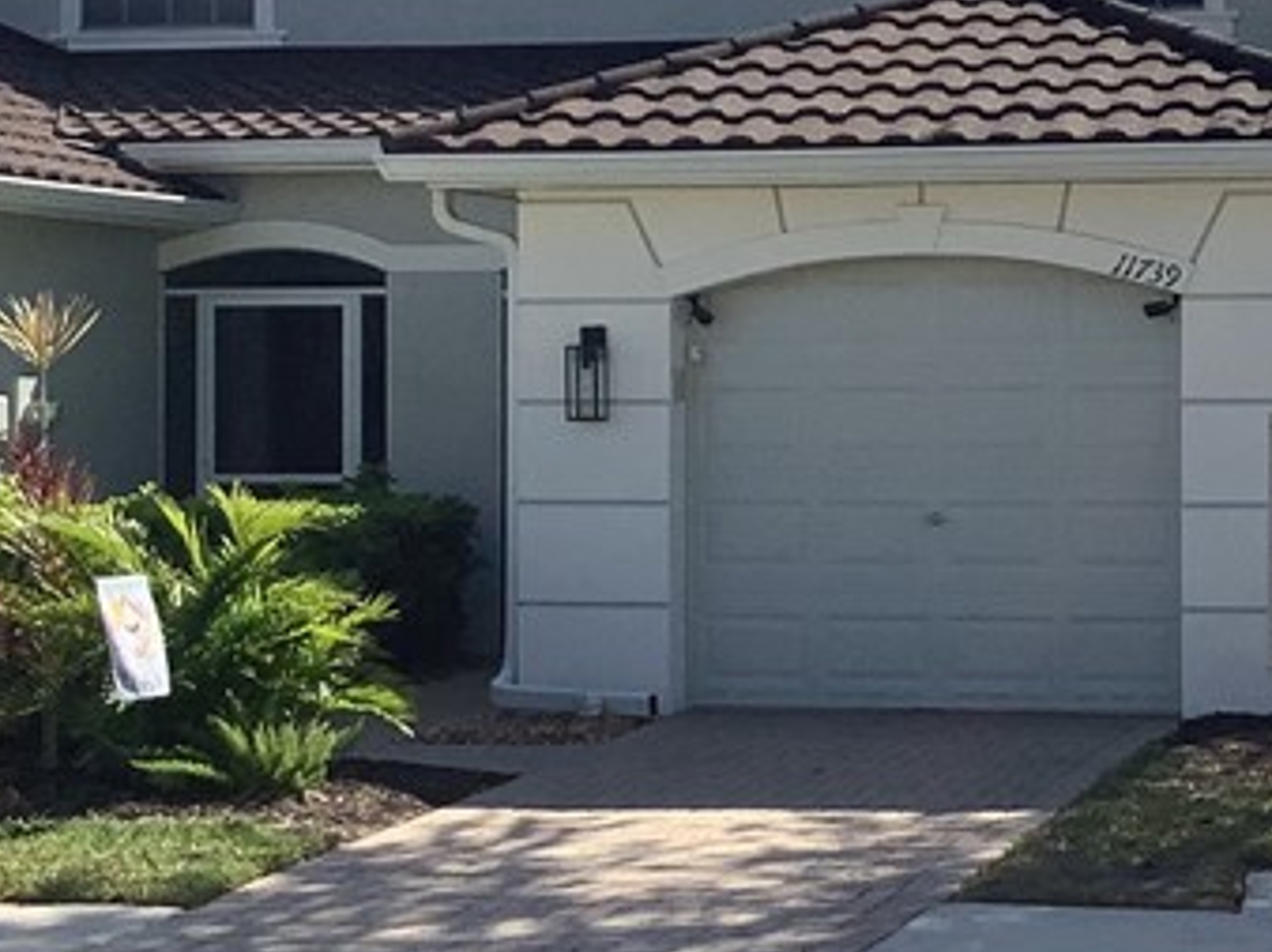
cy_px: 354
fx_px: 3452
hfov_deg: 20.5
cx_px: 1144
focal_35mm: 94
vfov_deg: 15.7
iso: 25
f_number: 2.4
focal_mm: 3.3
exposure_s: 1/1508
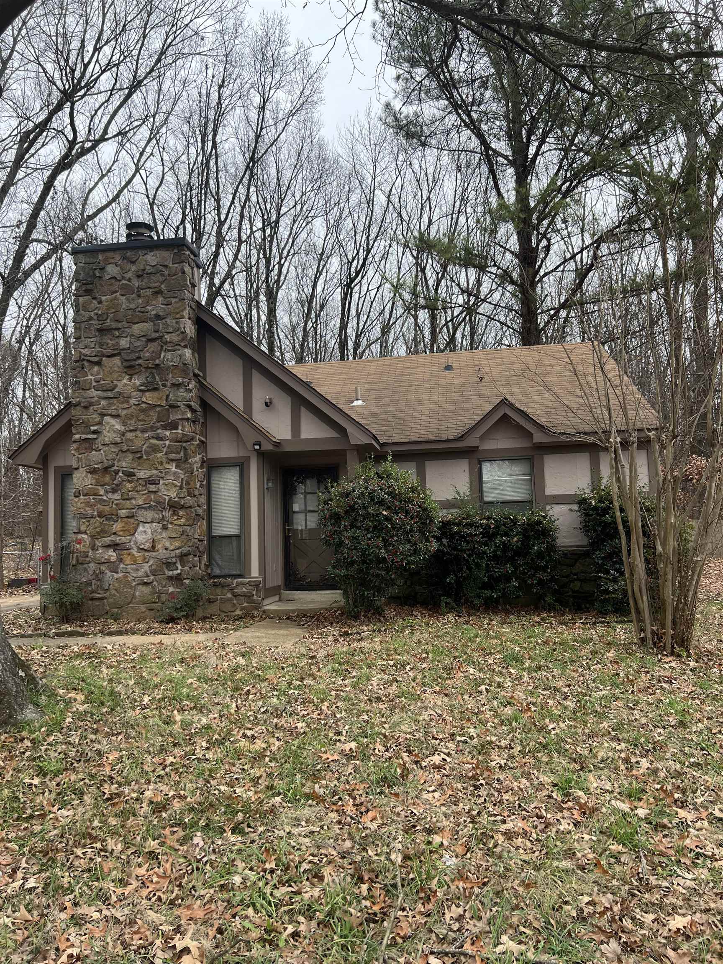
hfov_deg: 53.1
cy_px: 482
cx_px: 362
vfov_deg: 67.3
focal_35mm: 26
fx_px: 724
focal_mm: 5.7
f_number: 1.5
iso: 50
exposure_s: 1/395
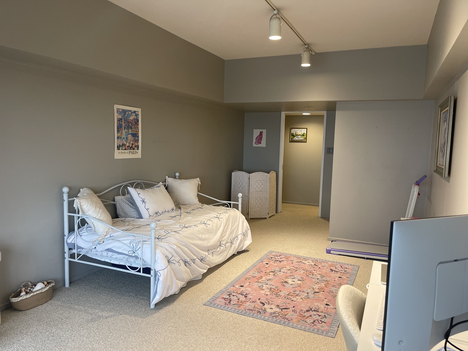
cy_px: 176
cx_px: 234
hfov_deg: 67.3
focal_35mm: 26
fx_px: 352
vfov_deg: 53.1
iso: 125
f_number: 1.6
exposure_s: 1/60
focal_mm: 5.1
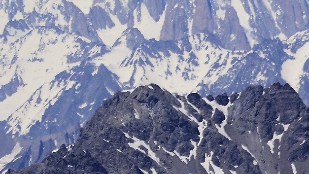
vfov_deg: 0.9
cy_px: -76
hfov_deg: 1.6
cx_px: -203
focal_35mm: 1323
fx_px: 10842
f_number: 7.1
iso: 100
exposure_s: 1/640
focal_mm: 220
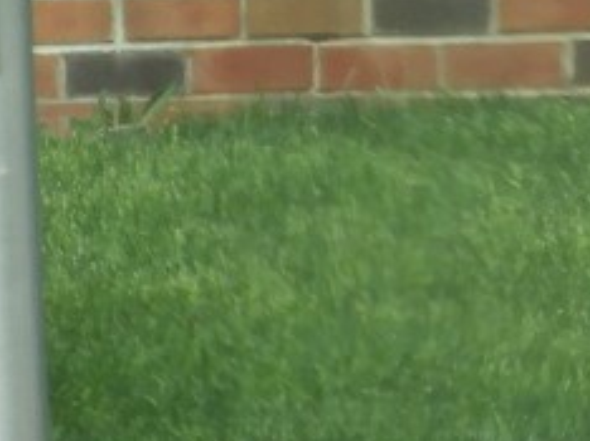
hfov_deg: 1.0
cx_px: 1626
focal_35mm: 2033
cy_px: -703
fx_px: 34615
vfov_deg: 0.7
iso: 100
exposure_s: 1/400
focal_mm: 59.1
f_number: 5.5
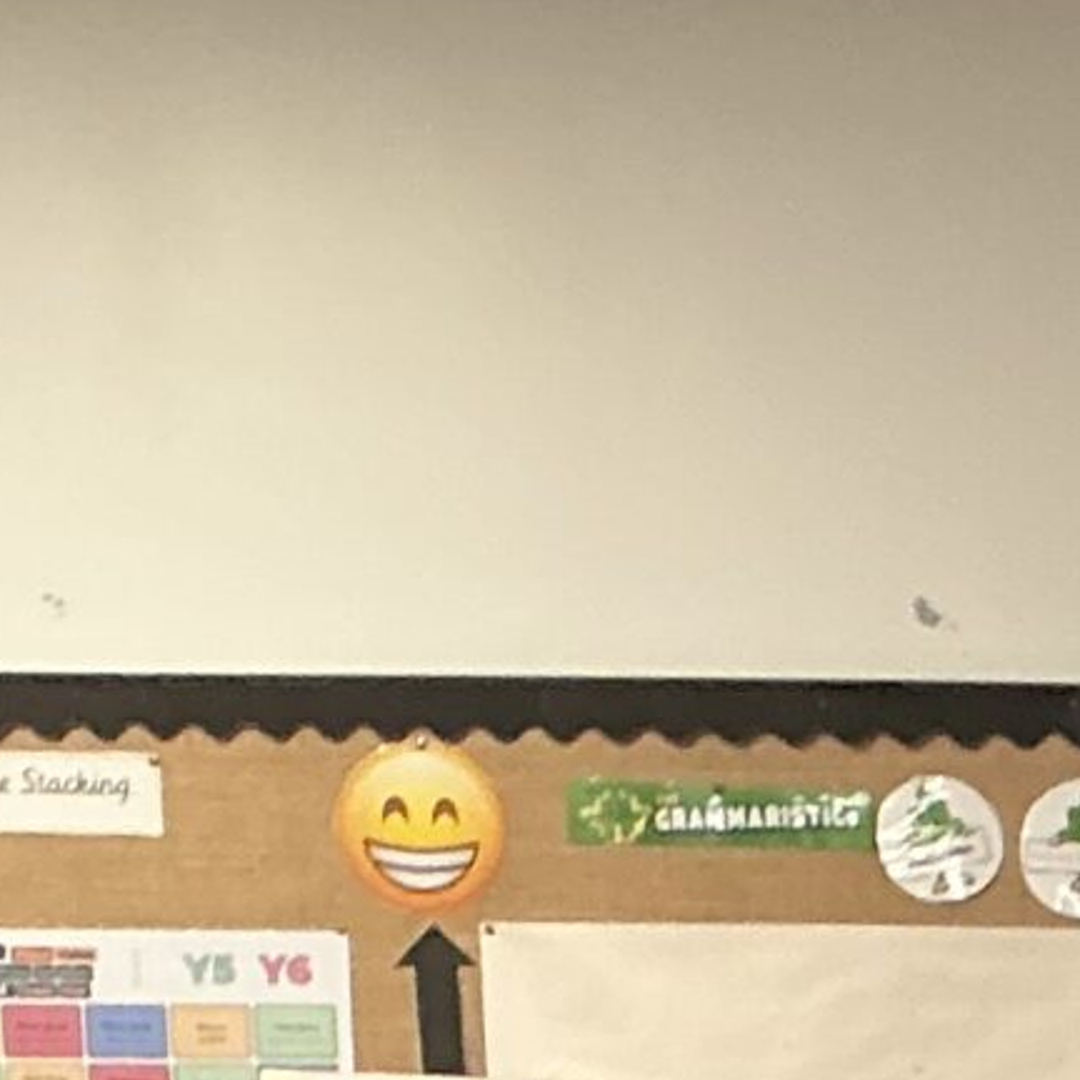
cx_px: 3122
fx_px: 5365
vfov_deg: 10.4
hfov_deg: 9.4
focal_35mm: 152
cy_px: 2298
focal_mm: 3
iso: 125
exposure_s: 1/60
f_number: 1.8
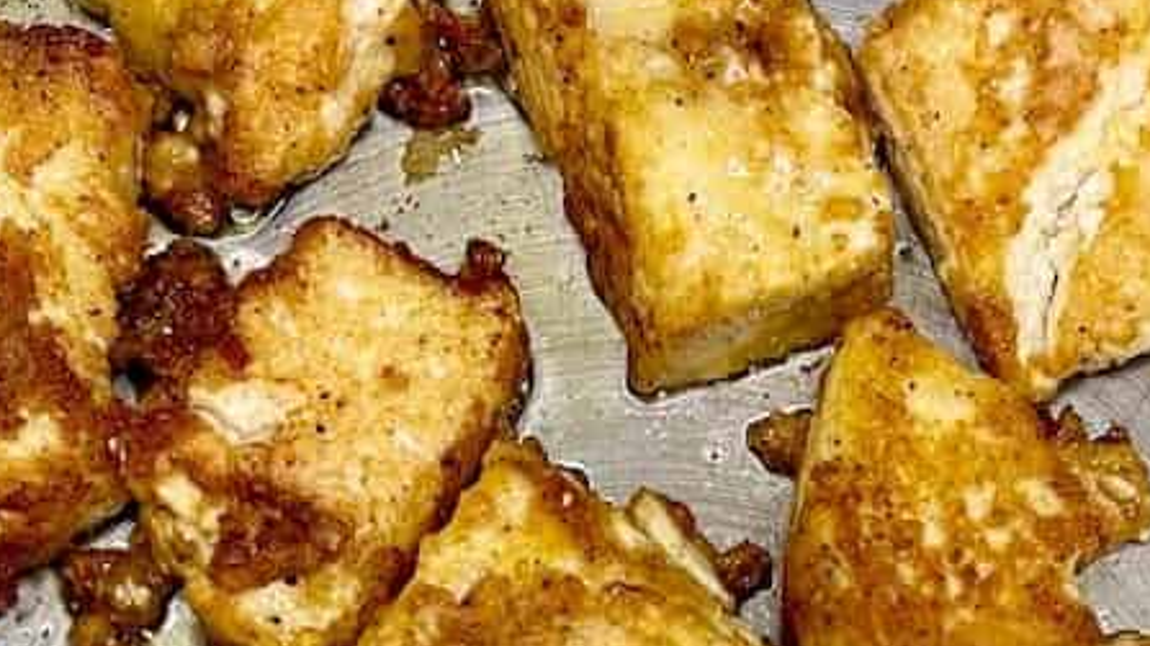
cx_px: 666
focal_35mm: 78
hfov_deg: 27.2
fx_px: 2377
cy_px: 1078
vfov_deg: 14.1
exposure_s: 1/60
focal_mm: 5.1
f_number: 1.6
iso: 125
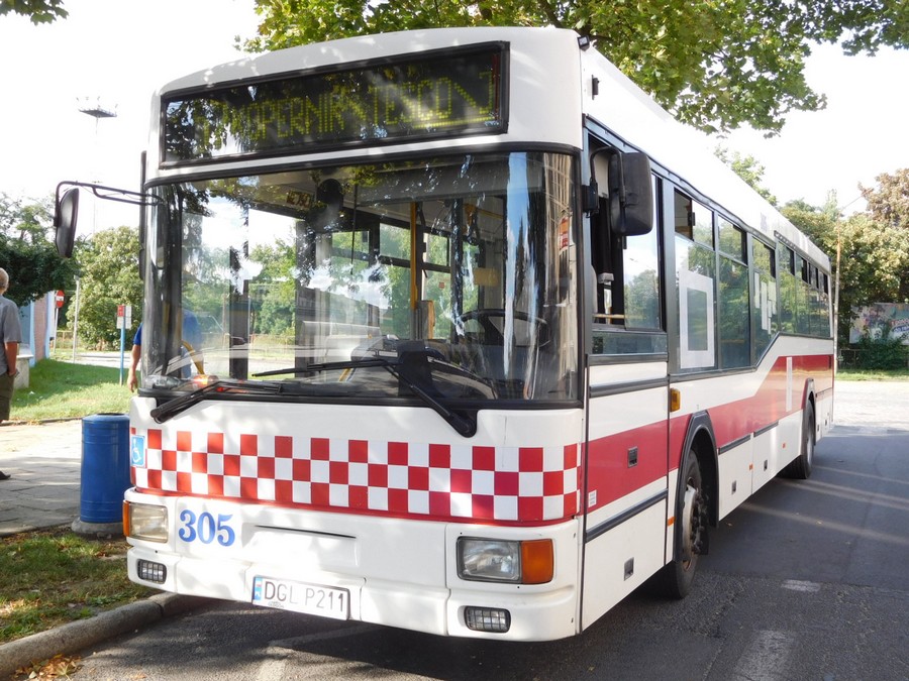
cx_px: 454
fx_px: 919
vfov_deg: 40.7
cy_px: 340
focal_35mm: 35
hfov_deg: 52.6
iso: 125
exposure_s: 1/250
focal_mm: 6.2
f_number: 3.8
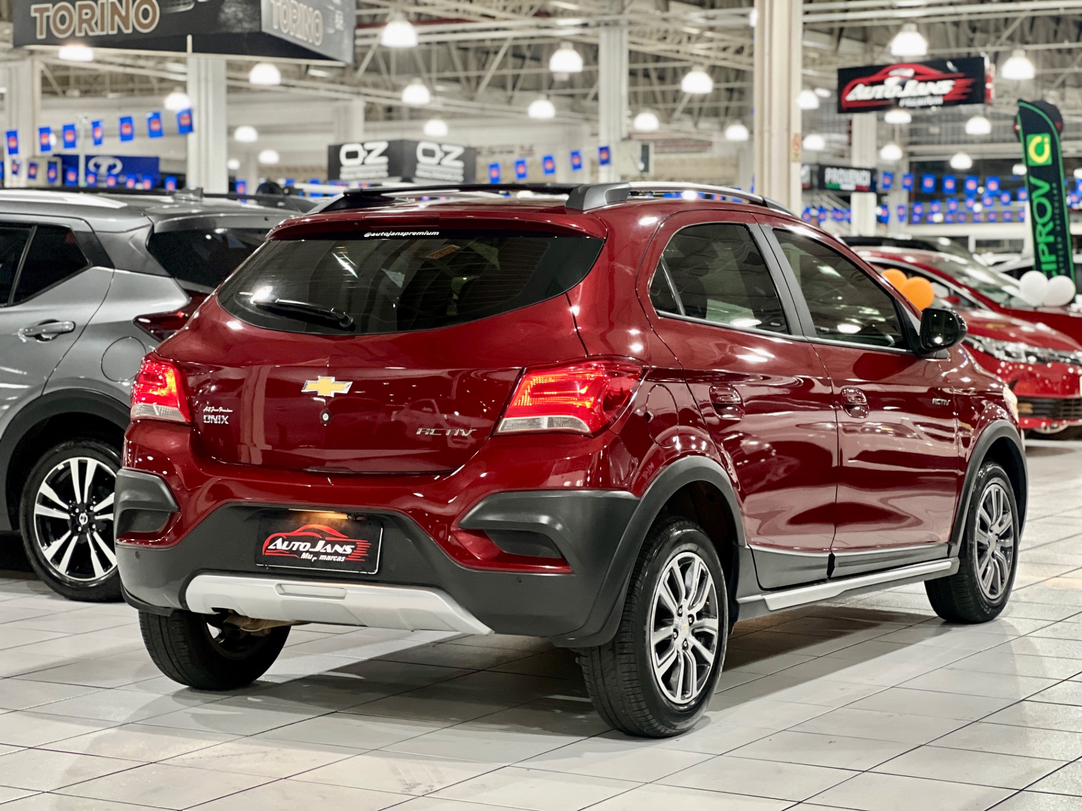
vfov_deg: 19.1
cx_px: 541
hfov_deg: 25.3
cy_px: 406
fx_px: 2407
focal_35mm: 77
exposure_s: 1/20
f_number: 2.8
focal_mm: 9
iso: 400
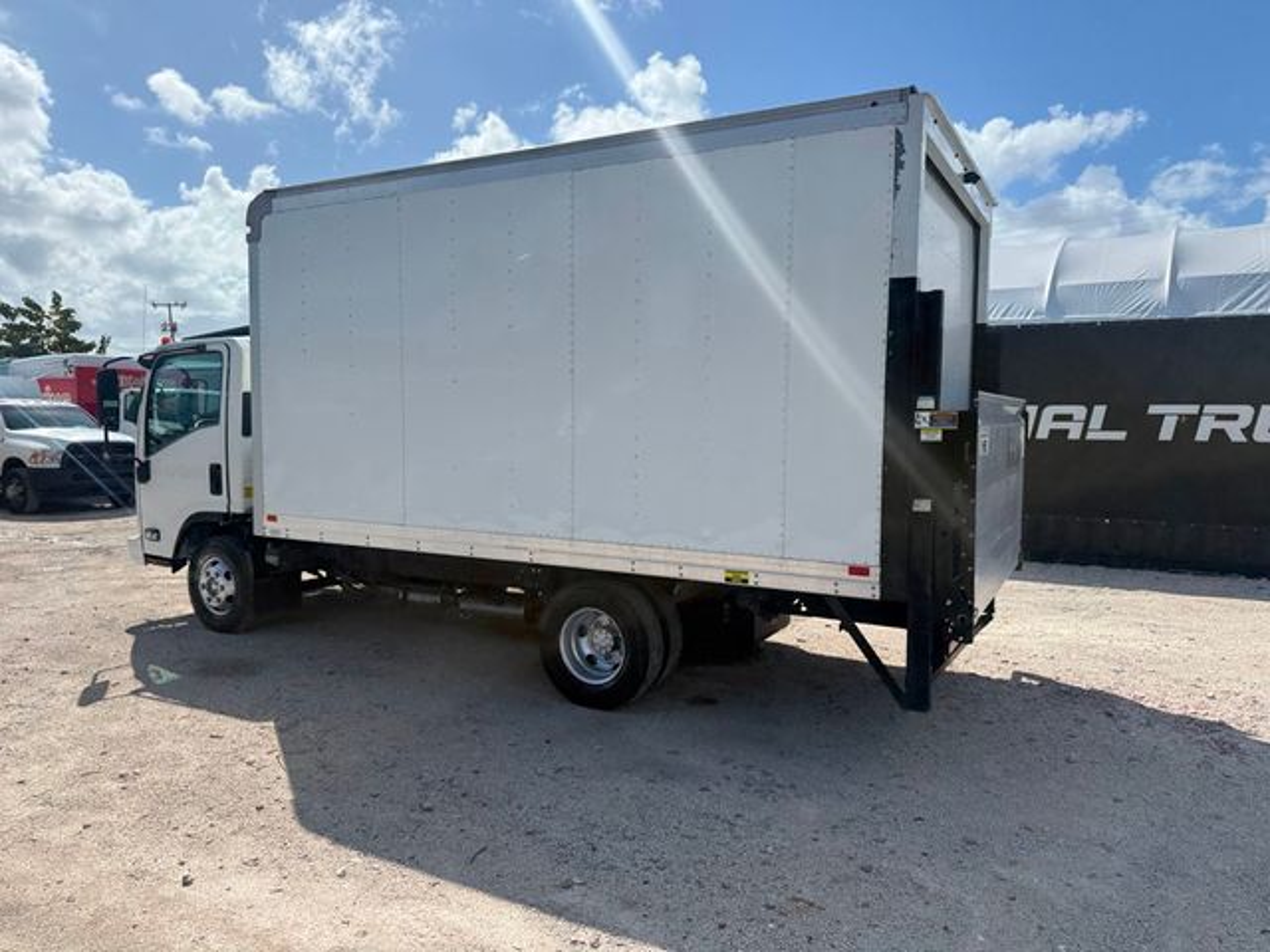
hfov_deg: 71.6
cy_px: 476
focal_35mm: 24
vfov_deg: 56.8
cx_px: 635
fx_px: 881
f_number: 1.78
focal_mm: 6.76
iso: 80
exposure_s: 1/8130
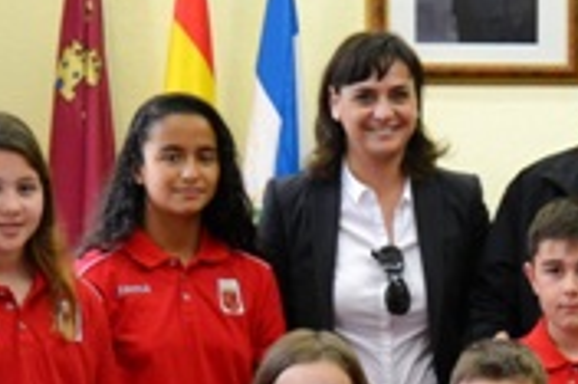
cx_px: 496
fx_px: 1748
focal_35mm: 109
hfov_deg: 18.5
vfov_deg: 12.1
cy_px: 525
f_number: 3.5
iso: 640
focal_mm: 20
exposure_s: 1/60
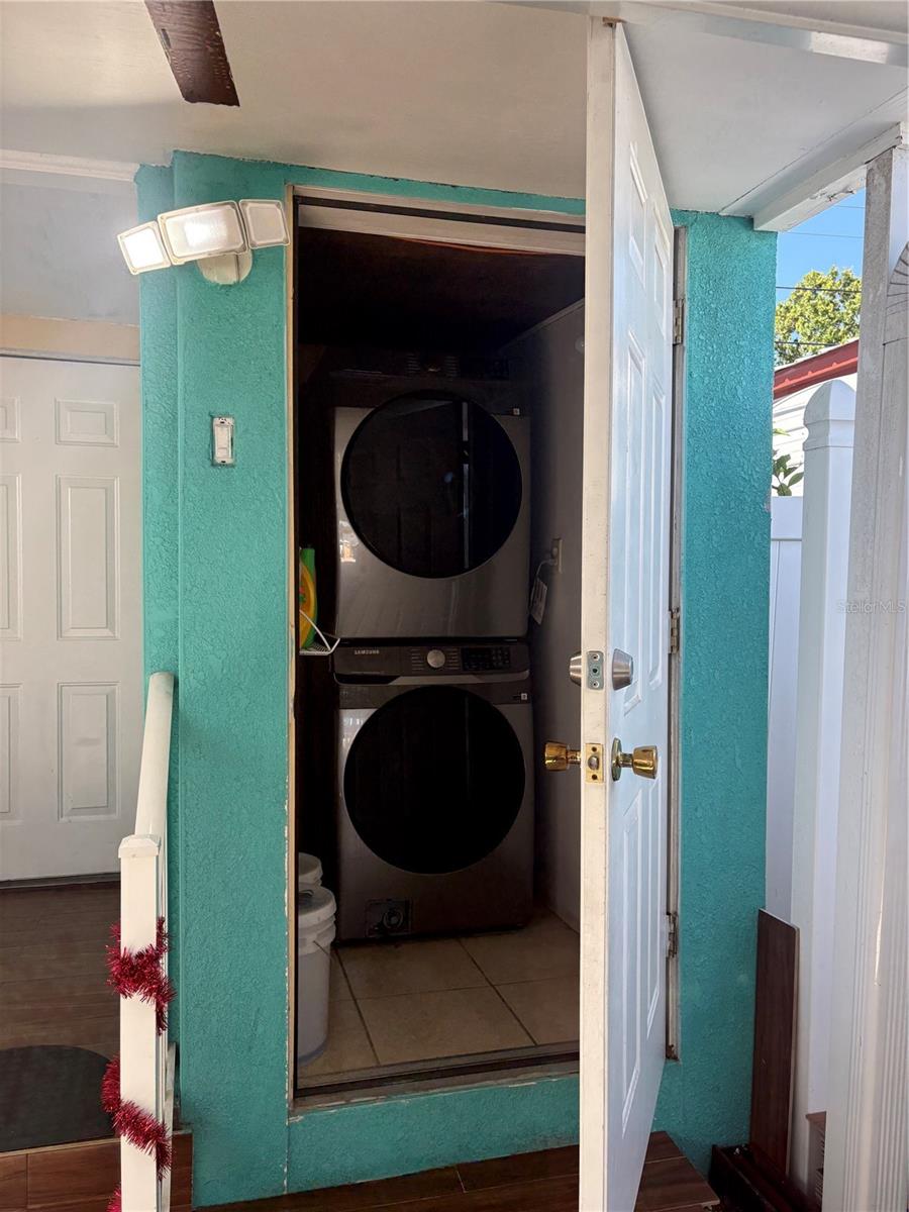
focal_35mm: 26
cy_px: 606
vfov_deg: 67.3
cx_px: 454
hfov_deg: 53.1
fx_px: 910
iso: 64
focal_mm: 5.96
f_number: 1.6
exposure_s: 1/475
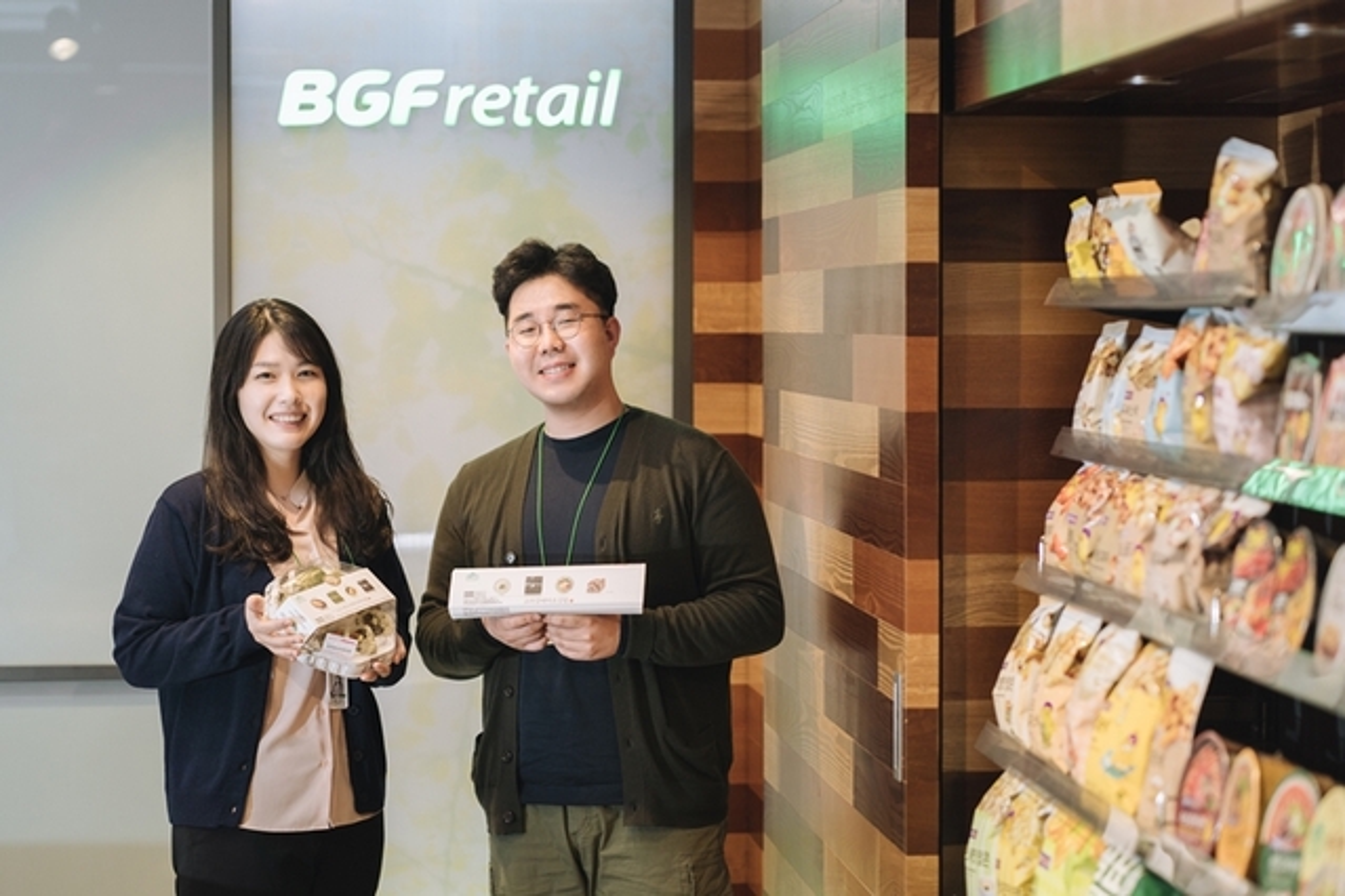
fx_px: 3175
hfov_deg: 23.9
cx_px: 672
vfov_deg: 16.1
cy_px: 448
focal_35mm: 85
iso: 500
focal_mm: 85
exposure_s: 1/200
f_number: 2.8
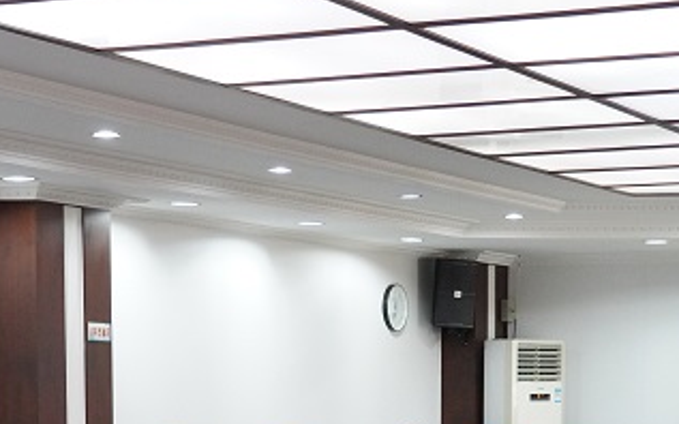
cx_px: 463
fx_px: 1758
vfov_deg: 13.3
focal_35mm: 95
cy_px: 541
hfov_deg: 21.8
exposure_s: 1/250
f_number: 4
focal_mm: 37
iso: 5000
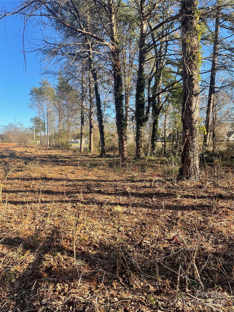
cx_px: 117
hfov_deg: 53.1
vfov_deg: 67.3
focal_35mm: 26
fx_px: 234
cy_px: 156
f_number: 1.6
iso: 32
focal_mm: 4.2
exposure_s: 1/550
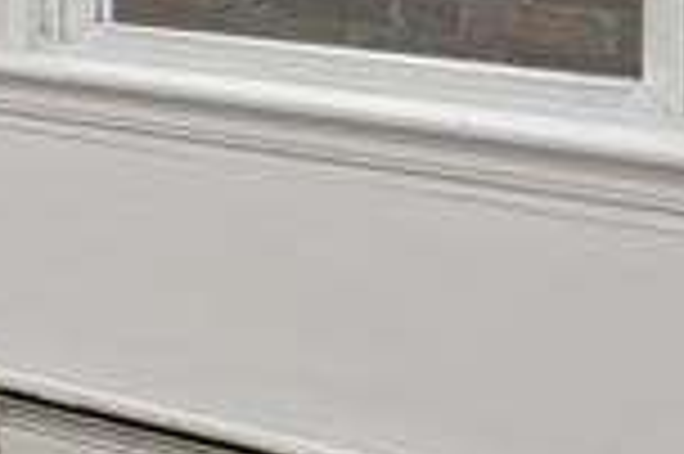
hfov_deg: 13.8
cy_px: -294
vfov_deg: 11.9
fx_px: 2050
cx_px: -927
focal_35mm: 108
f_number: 7.1
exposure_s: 1/2.5
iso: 320
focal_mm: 16
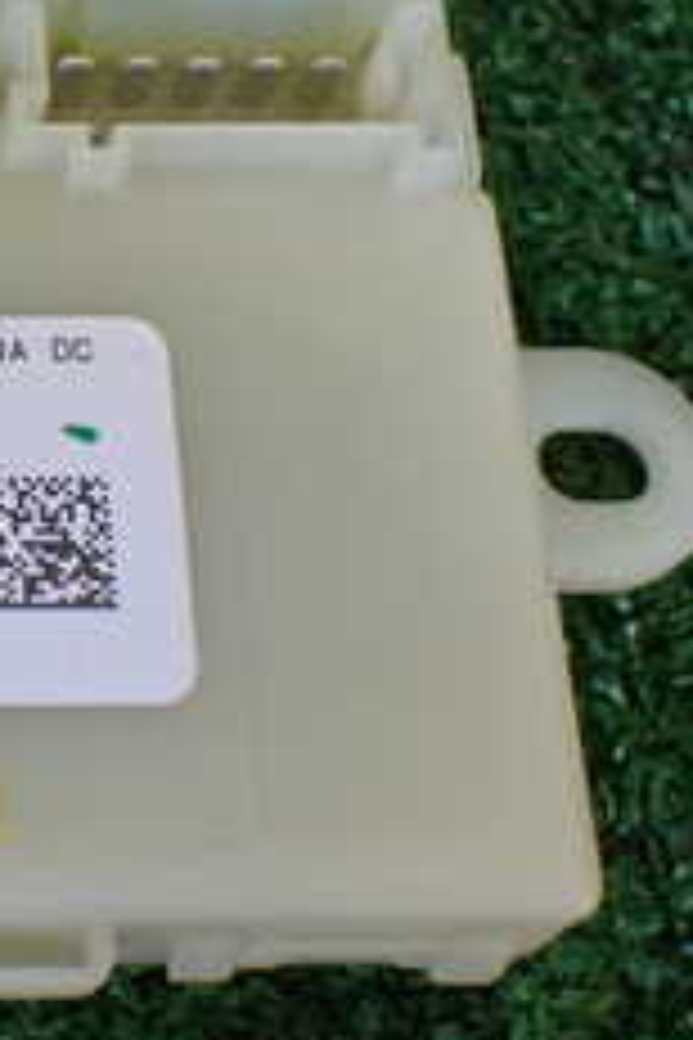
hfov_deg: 15.4
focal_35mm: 81
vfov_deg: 25.0
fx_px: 2339
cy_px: 392
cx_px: -392
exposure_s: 1/125
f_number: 2.3
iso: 400
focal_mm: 5.4
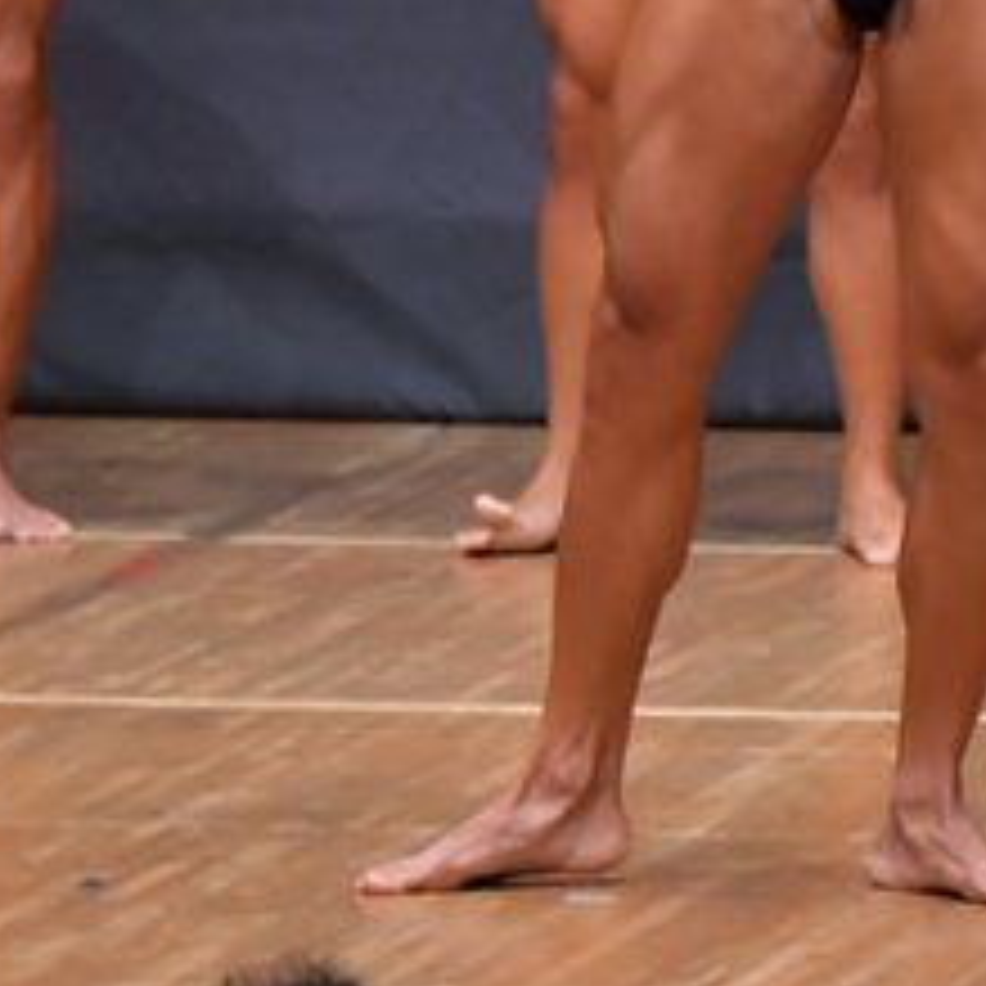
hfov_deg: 2.2
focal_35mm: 811
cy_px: -149
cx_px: 1326
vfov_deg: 2.2
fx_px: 26135
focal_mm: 180
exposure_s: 1/400
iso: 6400
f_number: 5.6
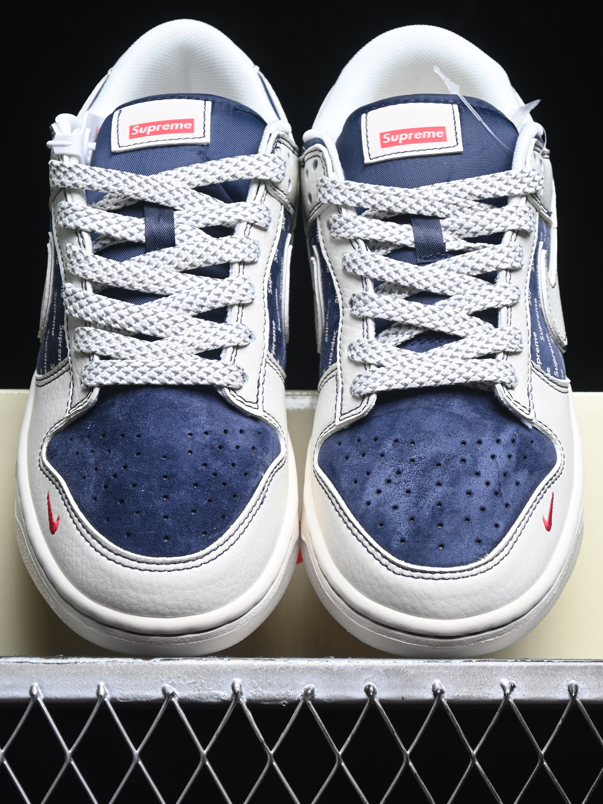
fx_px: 2532
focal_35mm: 109
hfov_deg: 13.6
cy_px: 402
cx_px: 307
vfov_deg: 18.0
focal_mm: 50
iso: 160
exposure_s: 1/60
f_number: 6.3
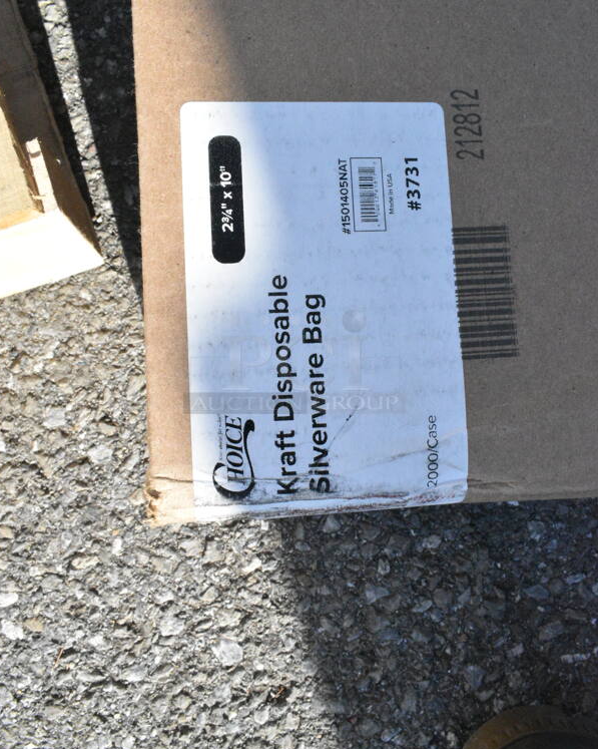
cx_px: 295
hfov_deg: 47.1
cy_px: 361
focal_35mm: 31
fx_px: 686
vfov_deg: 57.2
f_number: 18
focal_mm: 18
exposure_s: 1/1250
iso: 6400
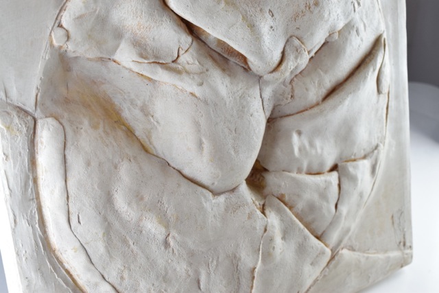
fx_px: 842
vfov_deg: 19.7
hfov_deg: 29.2
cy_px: 146
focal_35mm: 69
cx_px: 220
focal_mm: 46
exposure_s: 1/125
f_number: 5
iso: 800
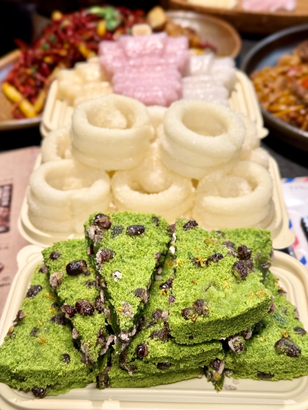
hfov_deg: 30.3
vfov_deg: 39.7
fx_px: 569
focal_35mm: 48
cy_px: 205
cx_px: 154
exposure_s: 1/121
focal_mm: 6.76
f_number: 1.78
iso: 100
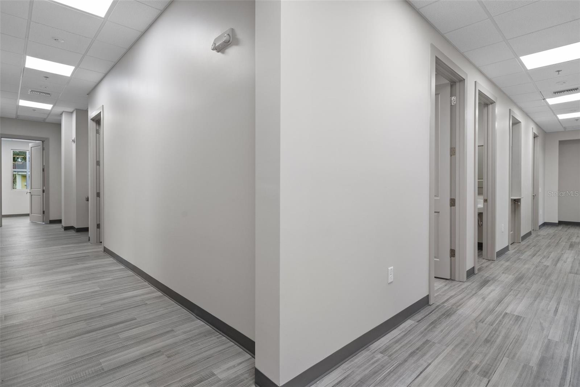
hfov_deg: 93.3
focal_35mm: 17
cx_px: 290
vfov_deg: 70.4
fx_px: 274
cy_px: 194
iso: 320
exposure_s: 1/1.67
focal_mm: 17
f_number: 8
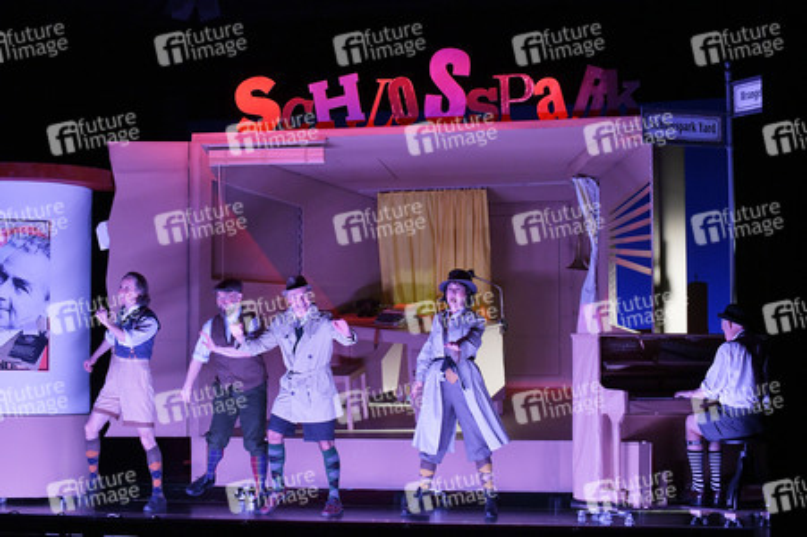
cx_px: 404
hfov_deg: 25.4
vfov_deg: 17.0
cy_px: 268
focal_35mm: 80
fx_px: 1792
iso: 2500
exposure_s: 1/125
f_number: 6.3
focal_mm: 80
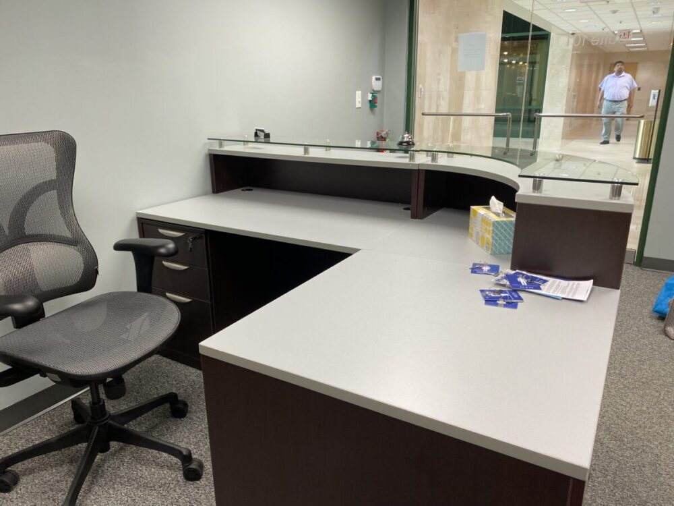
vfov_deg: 53.1
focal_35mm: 26
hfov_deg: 67.3
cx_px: 337
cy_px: 253
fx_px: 506
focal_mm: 4.25
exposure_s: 1/120
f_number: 1.8
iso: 125
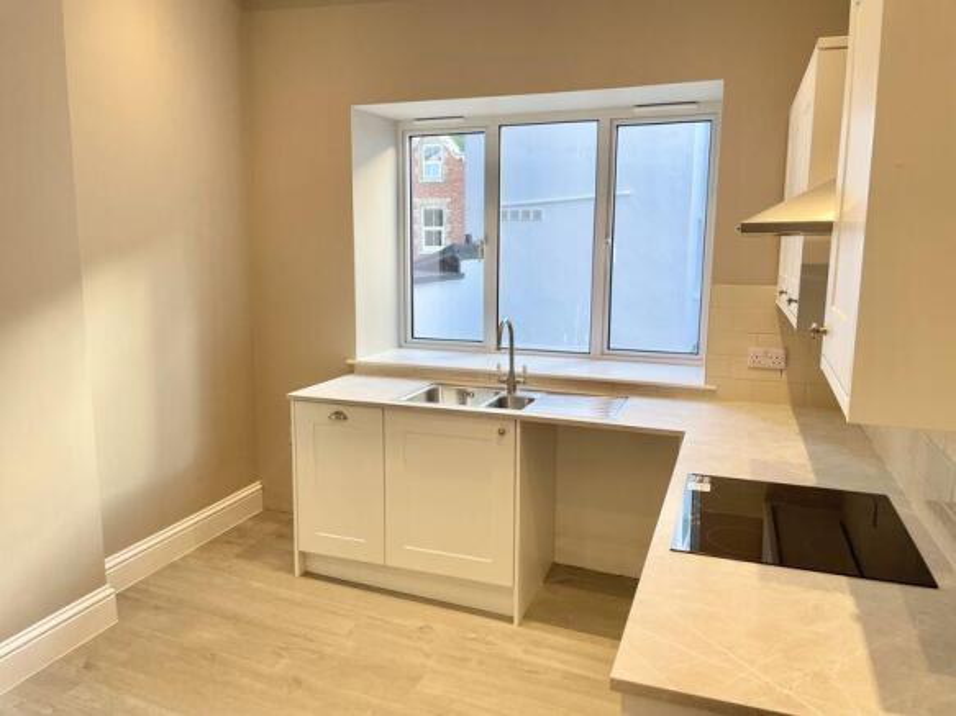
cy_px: 358
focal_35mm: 26
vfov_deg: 53.0
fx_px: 718
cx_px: 478
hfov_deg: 67.3
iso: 50
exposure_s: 1/100
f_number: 1.6
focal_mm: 4.2
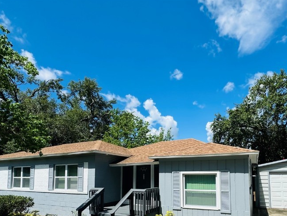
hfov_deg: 75.2
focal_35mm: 22
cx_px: 177
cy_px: 163
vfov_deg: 57.8
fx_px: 182
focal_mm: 2.22
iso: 50
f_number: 2.2
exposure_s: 1/2208
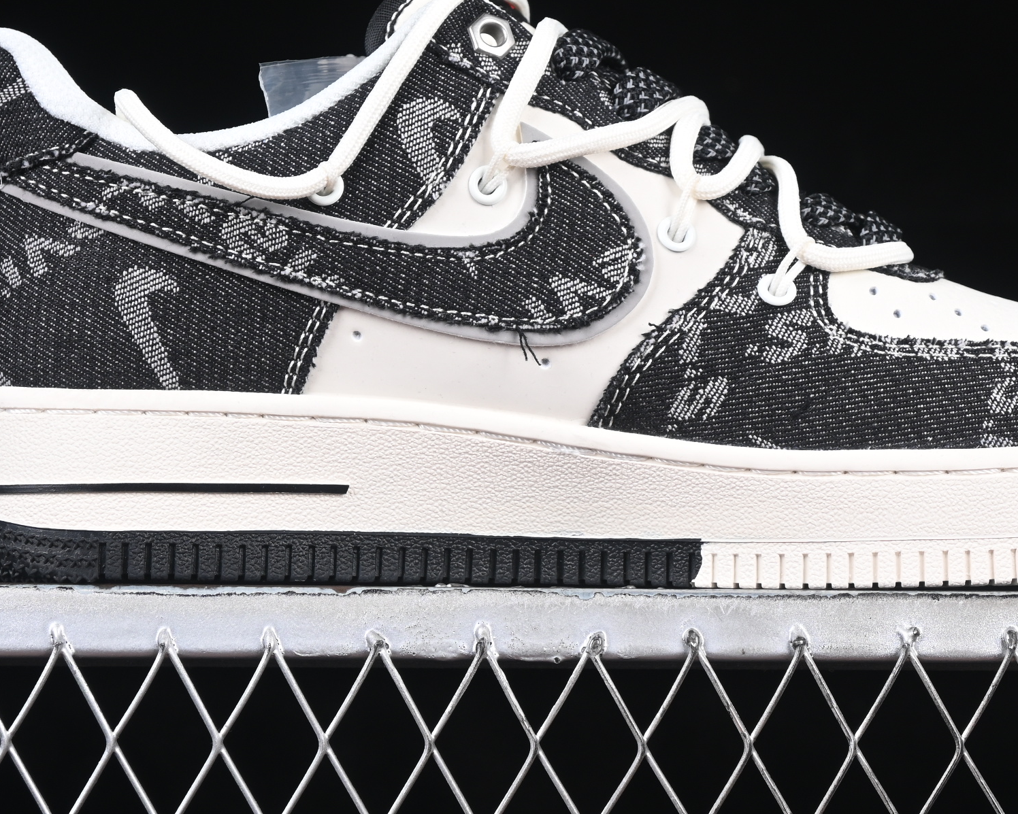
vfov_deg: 11.7
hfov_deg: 14.7
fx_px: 3947
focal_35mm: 131
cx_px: 601
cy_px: 194
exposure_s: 1/60
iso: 160
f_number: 6.3
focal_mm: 50
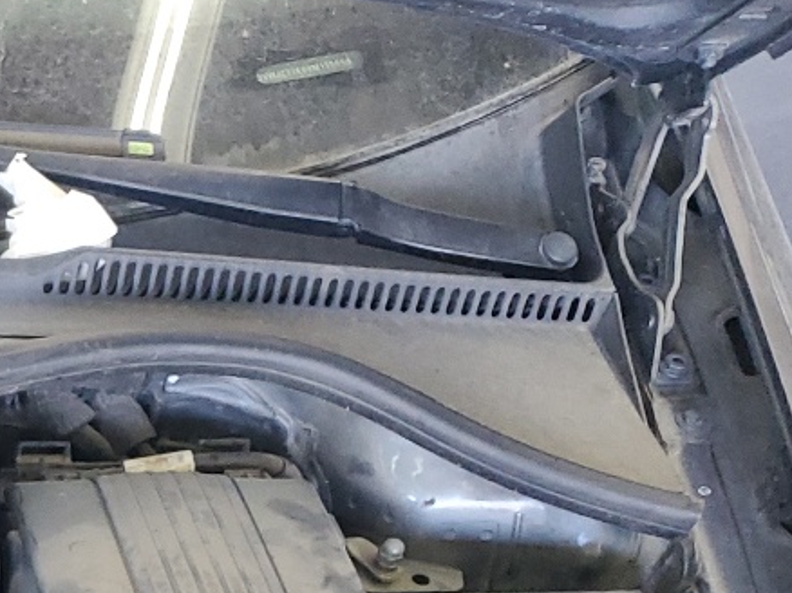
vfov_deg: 14.0
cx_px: -510
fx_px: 2172
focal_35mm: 95
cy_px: 1034
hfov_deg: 17.7
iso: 120
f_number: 1.5
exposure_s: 1/60.2
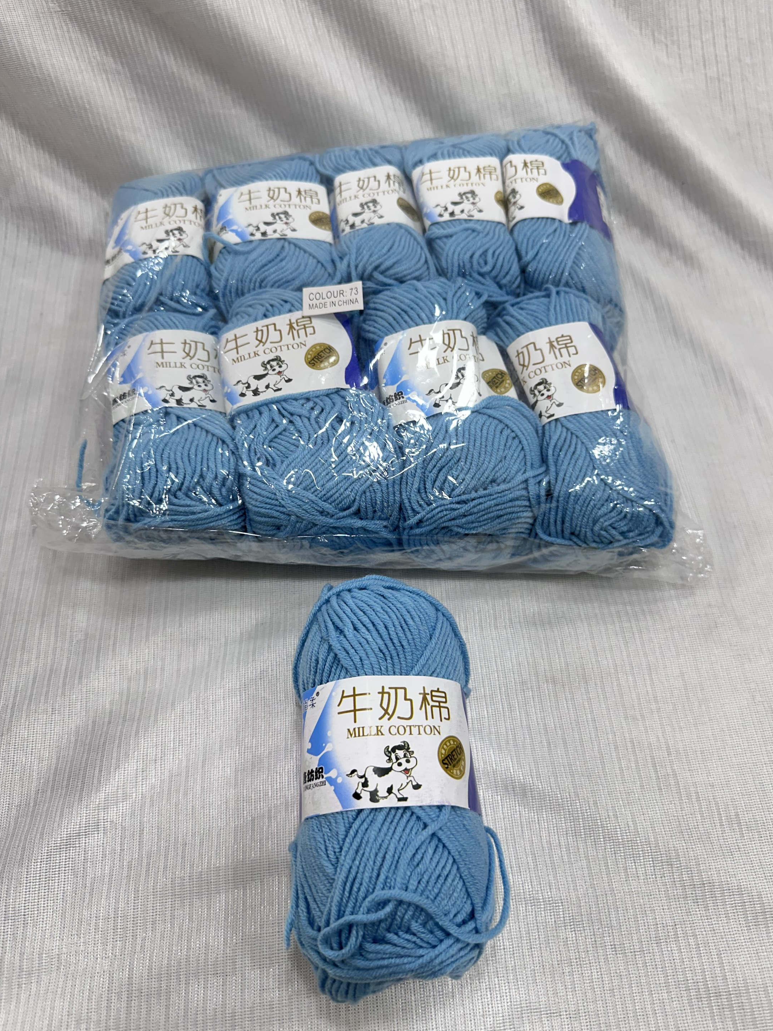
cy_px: 496
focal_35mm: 25
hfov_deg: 54.9
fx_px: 744
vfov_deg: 69.4
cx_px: 399
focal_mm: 6.86
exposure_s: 1/100
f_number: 1.78
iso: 125
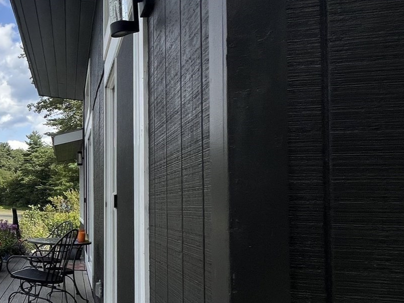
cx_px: -71
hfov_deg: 40.6
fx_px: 385
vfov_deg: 42.7
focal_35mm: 33
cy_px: 185
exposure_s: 1/1597
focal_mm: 1.57
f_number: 1.8
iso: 32
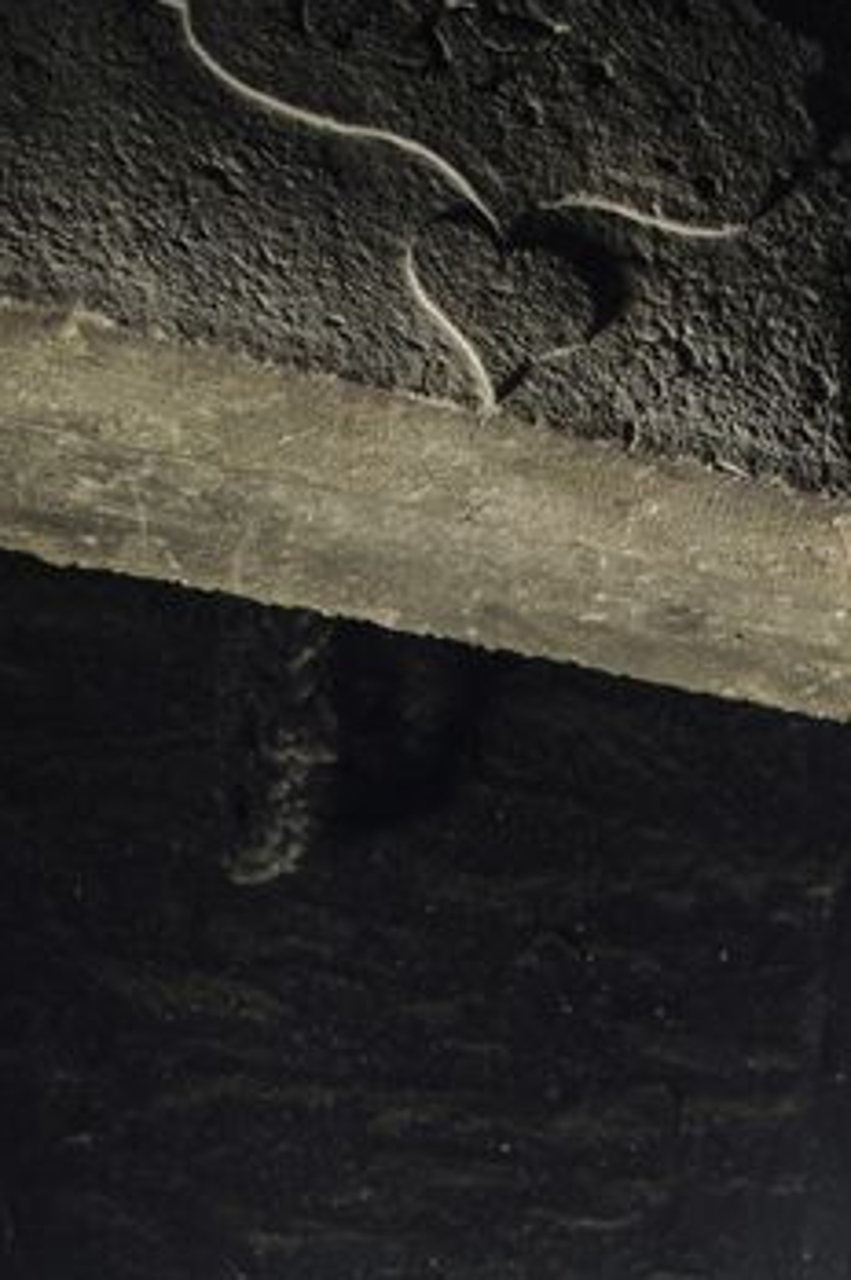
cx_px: 1431
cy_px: 2252
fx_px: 3126
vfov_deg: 18.5
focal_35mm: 88
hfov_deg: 14.1
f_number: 5.6
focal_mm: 24
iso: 400
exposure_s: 1/250
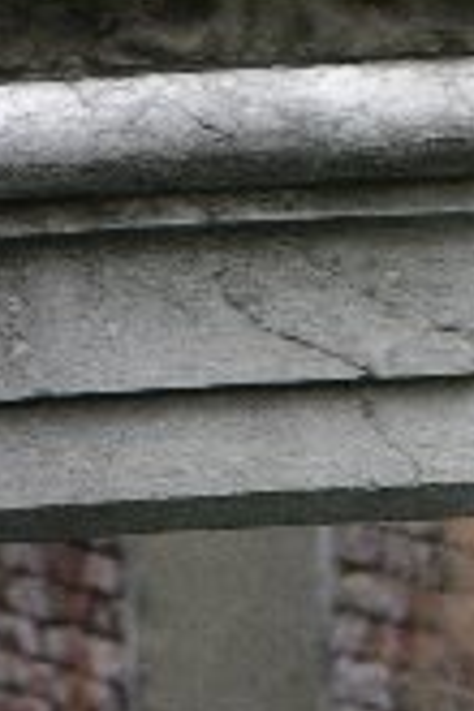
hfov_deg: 1.3
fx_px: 20499
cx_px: 1088
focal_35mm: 1038
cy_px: 26
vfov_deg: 2.0
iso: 50
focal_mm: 71.2
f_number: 4.2
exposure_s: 1/20.5
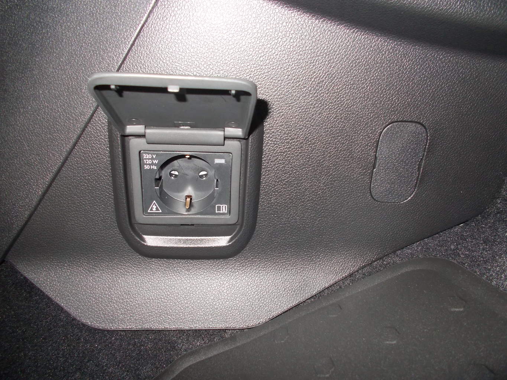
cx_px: 254
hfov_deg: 67.3
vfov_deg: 53.1
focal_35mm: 26
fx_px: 381
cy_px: 190
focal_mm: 4.6
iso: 200
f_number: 3.2
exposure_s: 1/25
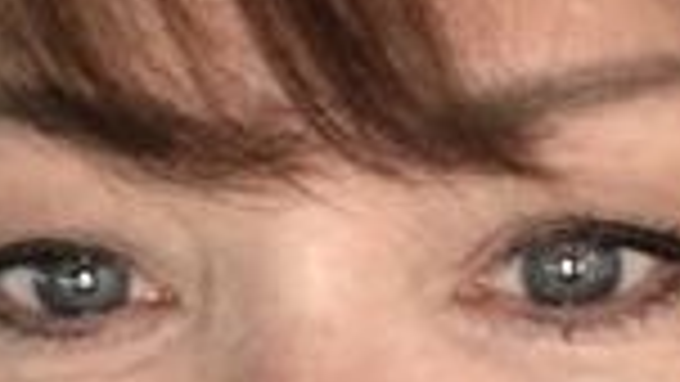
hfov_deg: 20.9
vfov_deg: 11.5
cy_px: 517
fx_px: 1839
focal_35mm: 102
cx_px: 340
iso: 125
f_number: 2.2
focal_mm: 2.87
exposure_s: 1/30
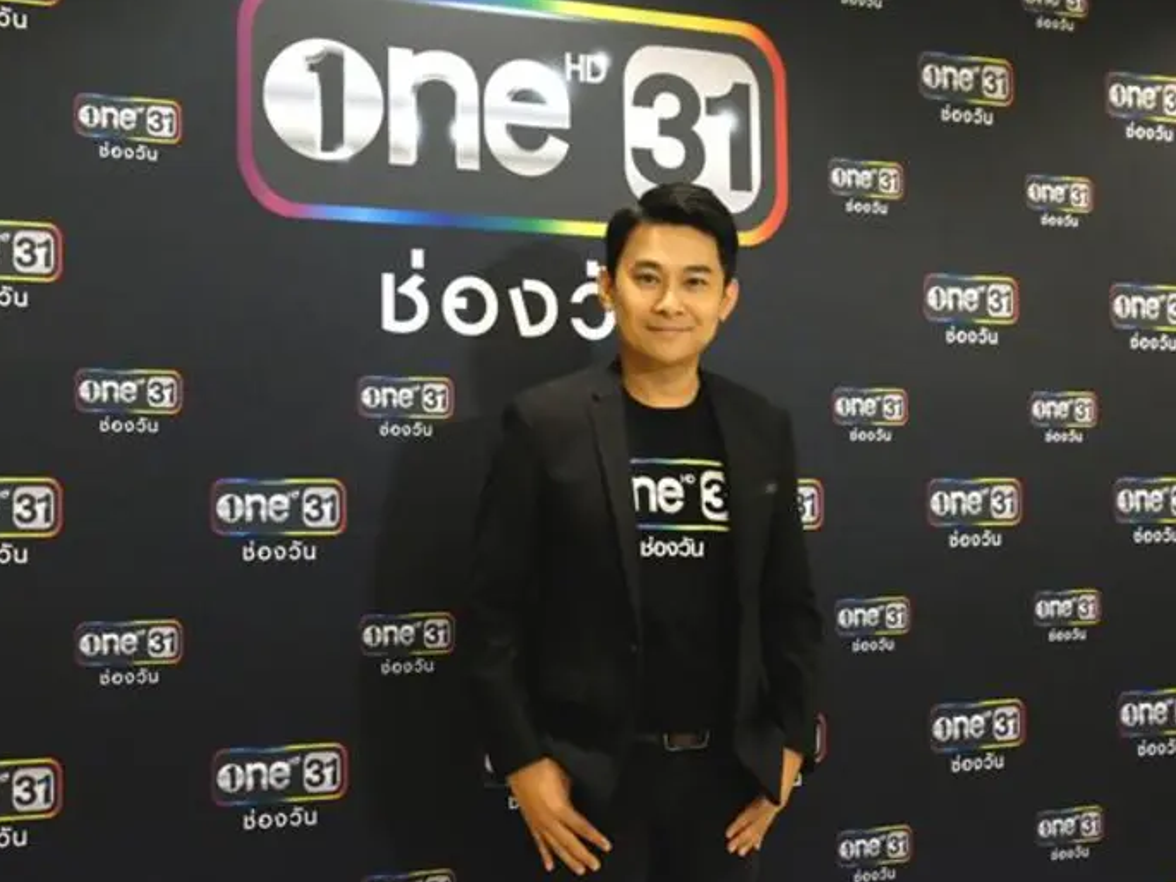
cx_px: 529
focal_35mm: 46
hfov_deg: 41.2
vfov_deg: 31.5
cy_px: 443
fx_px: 1563
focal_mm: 27.9
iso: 12800
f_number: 5
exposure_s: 1/250
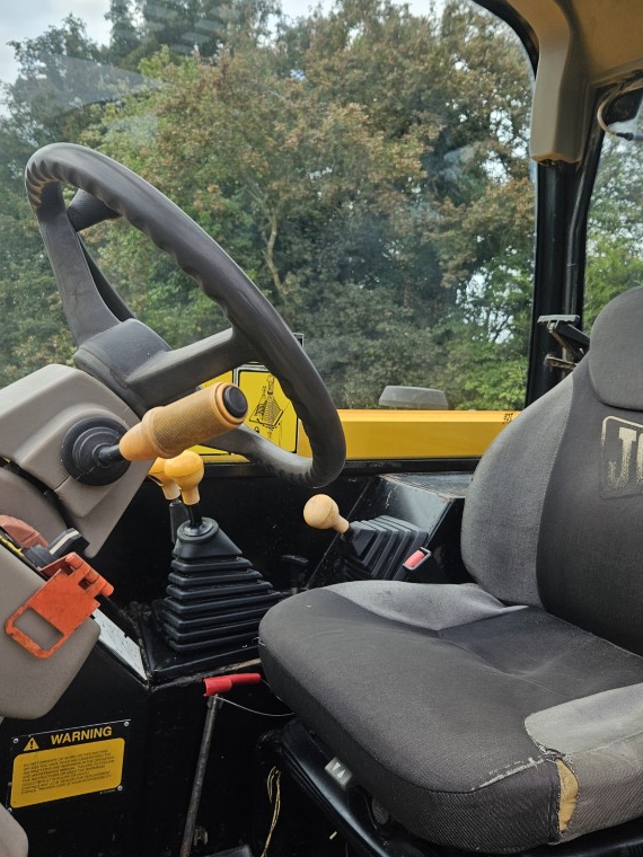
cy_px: 425
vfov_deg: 58.4
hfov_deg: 45.4
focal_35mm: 31
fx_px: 768
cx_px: 319
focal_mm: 5.4
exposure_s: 1/190
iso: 50
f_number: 1.8
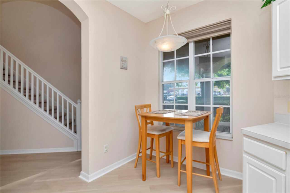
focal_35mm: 17
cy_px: 96
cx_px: 145
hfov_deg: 92.5
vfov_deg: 69.6
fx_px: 139
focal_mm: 11.5
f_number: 8
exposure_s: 1/160
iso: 800
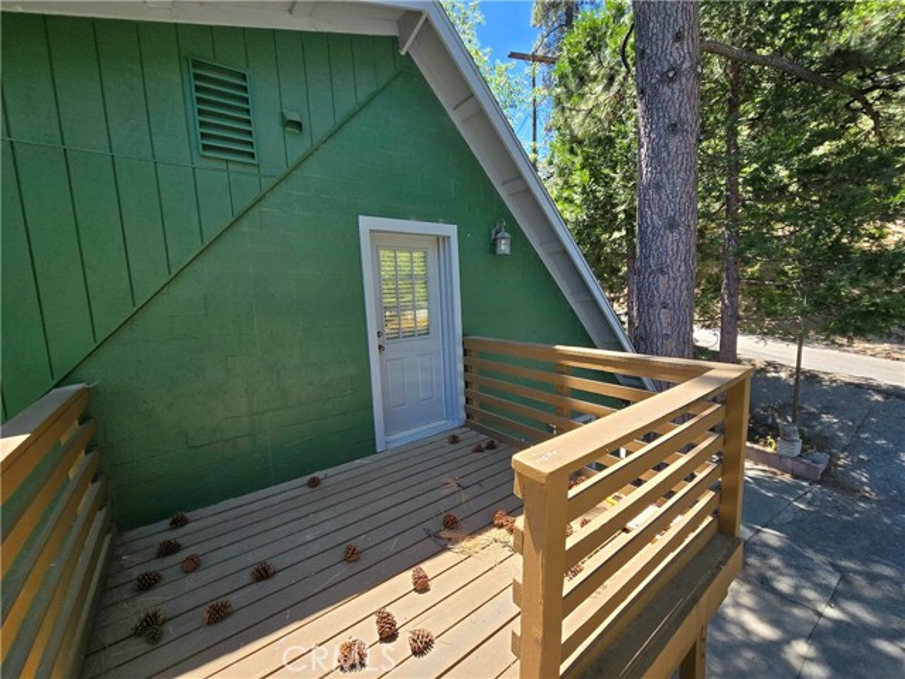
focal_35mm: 13
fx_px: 340
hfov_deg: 106.2
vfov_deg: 89.9
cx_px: 452
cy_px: 340
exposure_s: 1/400
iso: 50
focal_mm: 2.2
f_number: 2.2
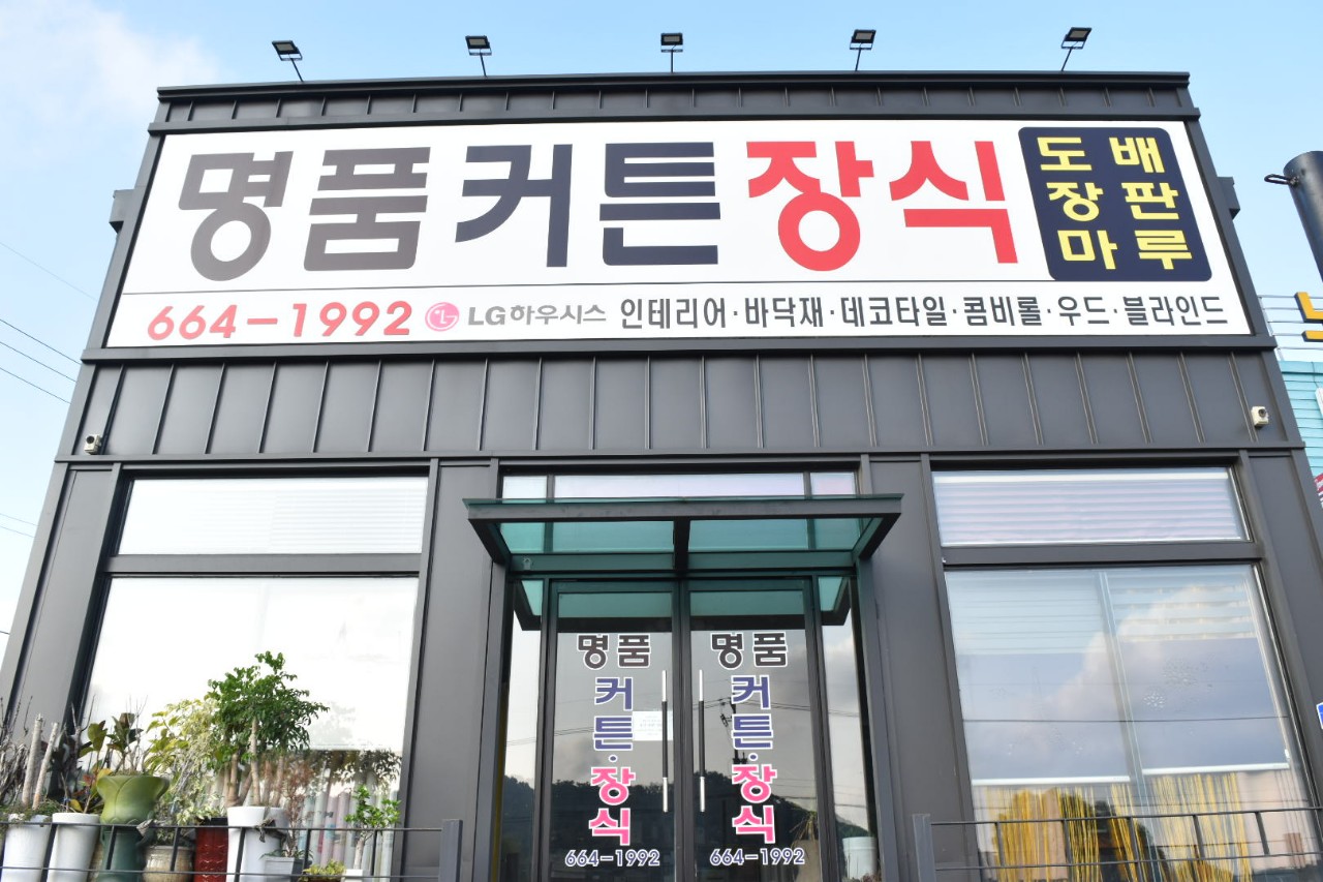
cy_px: 441
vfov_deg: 47.9
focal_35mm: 27
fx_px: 992
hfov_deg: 67.4
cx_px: 662
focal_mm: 18
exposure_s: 1/250
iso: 400
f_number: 8
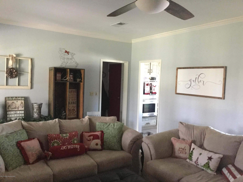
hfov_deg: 58.4
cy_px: 91
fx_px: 218
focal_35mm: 31
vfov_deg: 45.4
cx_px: 122
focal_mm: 3.3
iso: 500
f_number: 2.4
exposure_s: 1/15
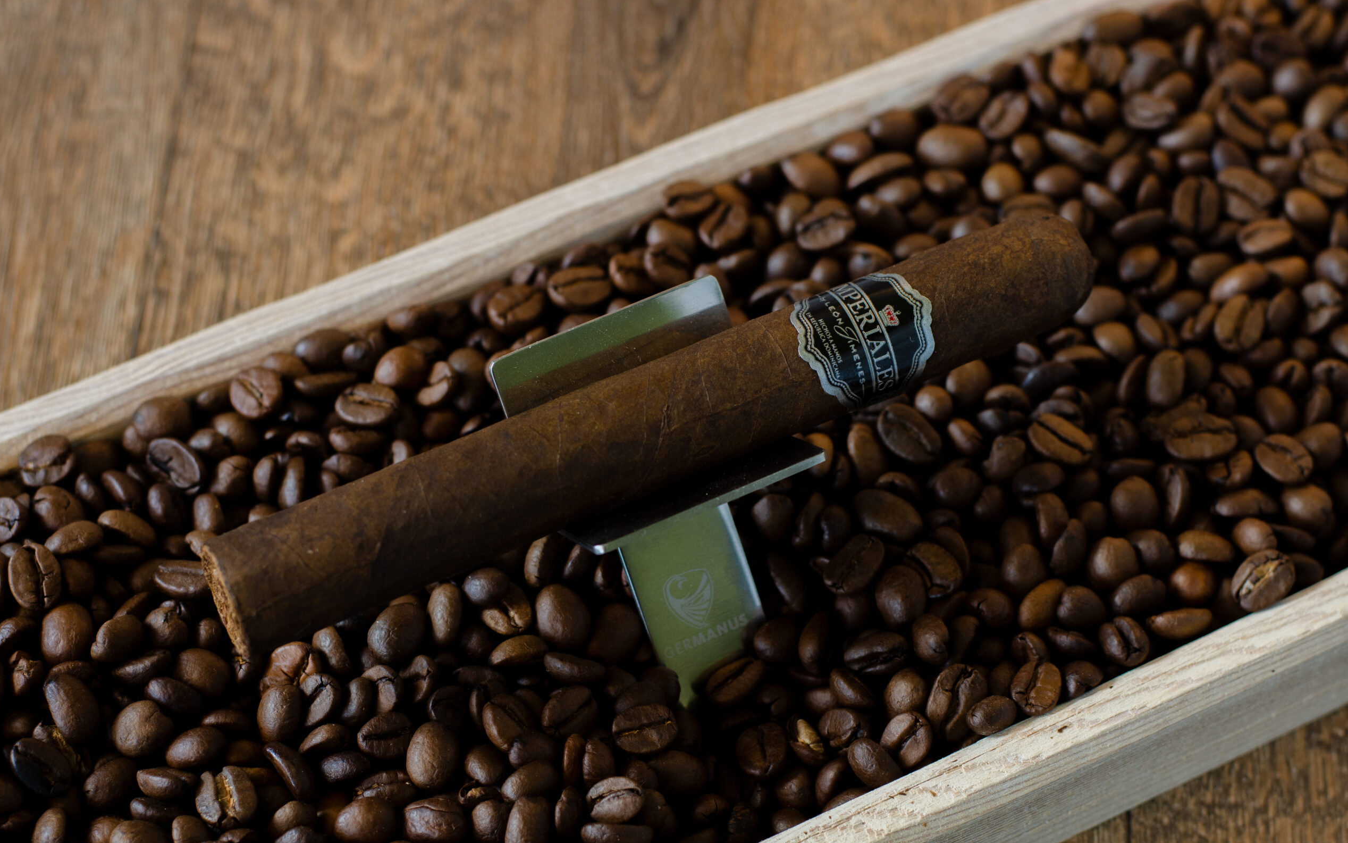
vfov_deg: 16.9
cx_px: 676
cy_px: 449
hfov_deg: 26.8
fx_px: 2829
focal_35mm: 77
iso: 400
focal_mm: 50
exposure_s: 1/50
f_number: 4.5
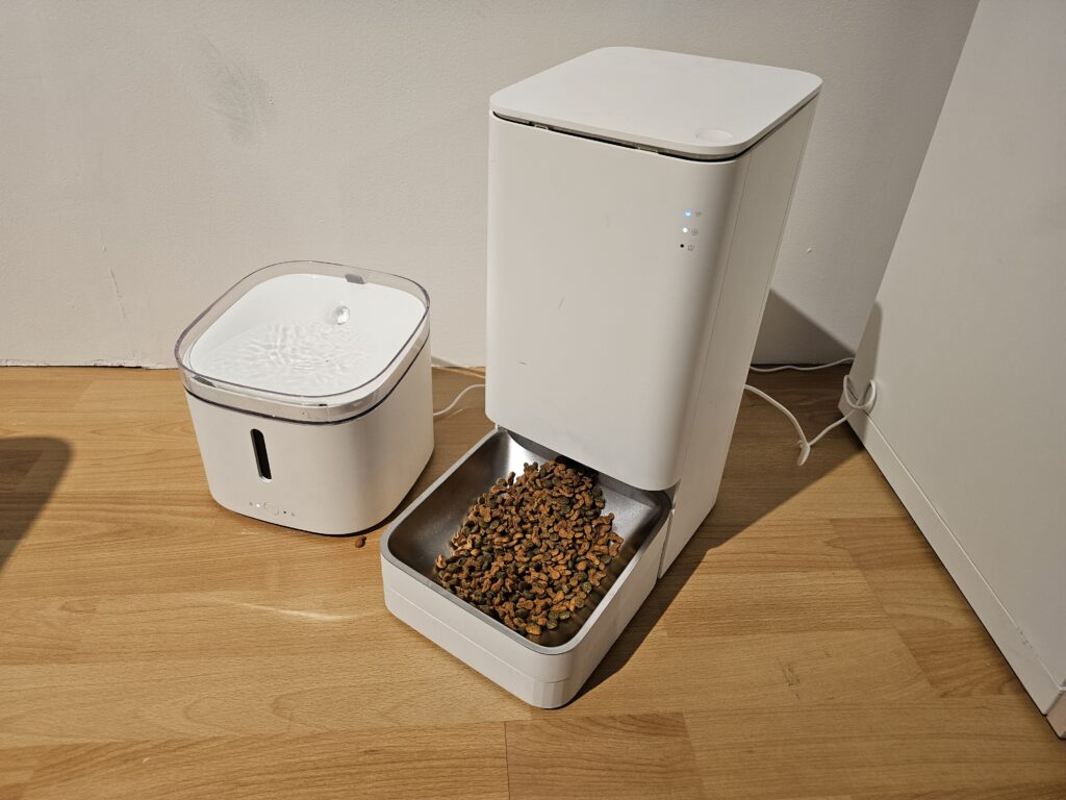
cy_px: 400
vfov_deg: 58.9
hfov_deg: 73.9
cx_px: 533
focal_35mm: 23
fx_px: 708
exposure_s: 1/120
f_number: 1.7
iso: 250
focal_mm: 6.3
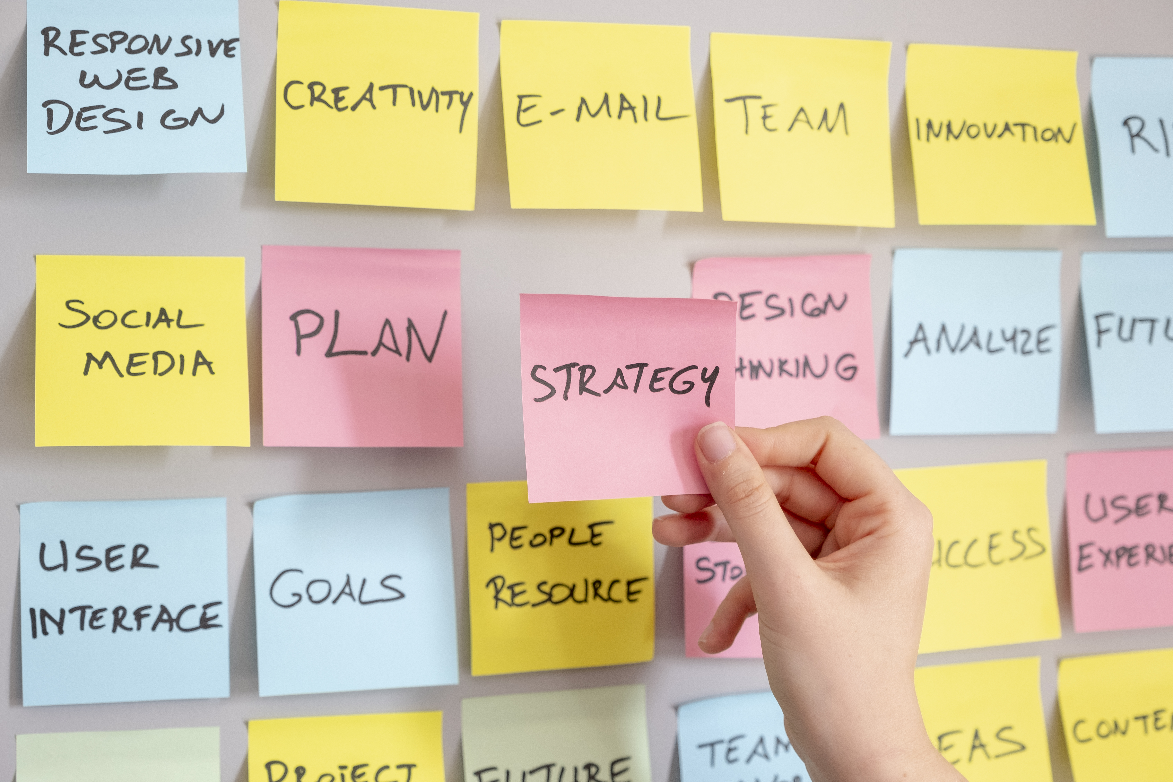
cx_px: 586
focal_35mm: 56
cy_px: 391
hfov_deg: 35.6
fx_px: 1825
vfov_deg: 24.2
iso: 800
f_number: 2.8
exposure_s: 1/100
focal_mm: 37.6
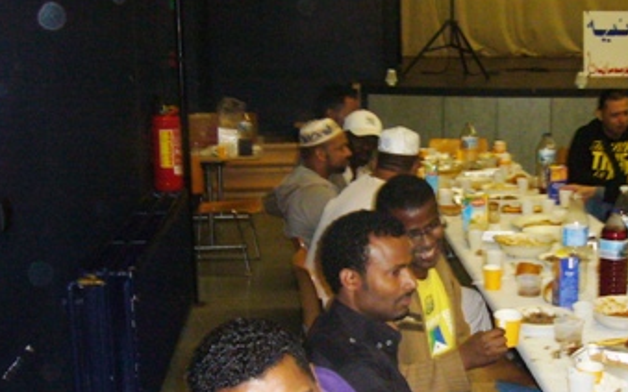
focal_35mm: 56
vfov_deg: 23.1
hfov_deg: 35.9
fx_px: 959
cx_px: 422
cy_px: 261
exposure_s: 1/30
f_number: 2.8
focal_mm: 4.6
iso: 200
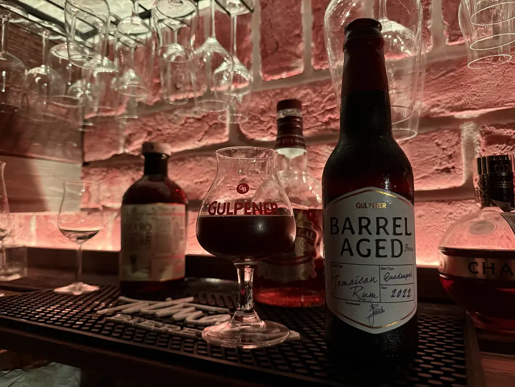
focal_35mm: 24
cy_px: 194
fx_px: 357
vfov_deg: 56.8
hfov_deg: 71.6
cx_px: 258
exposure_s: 1/39
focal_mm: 6.76
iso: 1000
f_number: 1.78
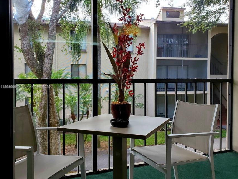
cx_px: 130
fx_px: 199
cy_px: 87
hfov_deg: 61.5
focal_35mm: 29
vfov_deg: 48.2
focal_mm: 4.3
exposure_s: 1/104
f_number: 2.4
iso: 64
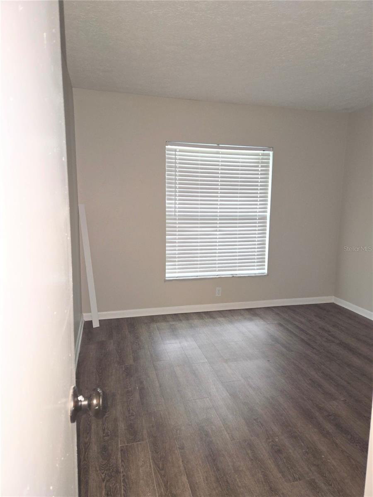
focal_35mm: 23
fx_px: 330
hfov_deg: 58.9
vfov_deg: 73.9
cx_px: 186
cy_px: 248
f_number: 1.8
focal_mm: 5.4
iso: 125
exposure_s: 1/20
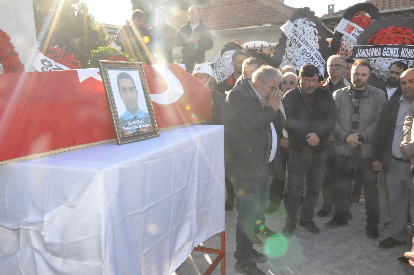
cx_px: 207
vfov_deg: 39.9
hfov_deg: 57.3
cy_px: 138
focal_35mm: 33
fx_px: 379
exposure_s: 1/200
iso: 3200
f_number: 25
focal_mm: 22
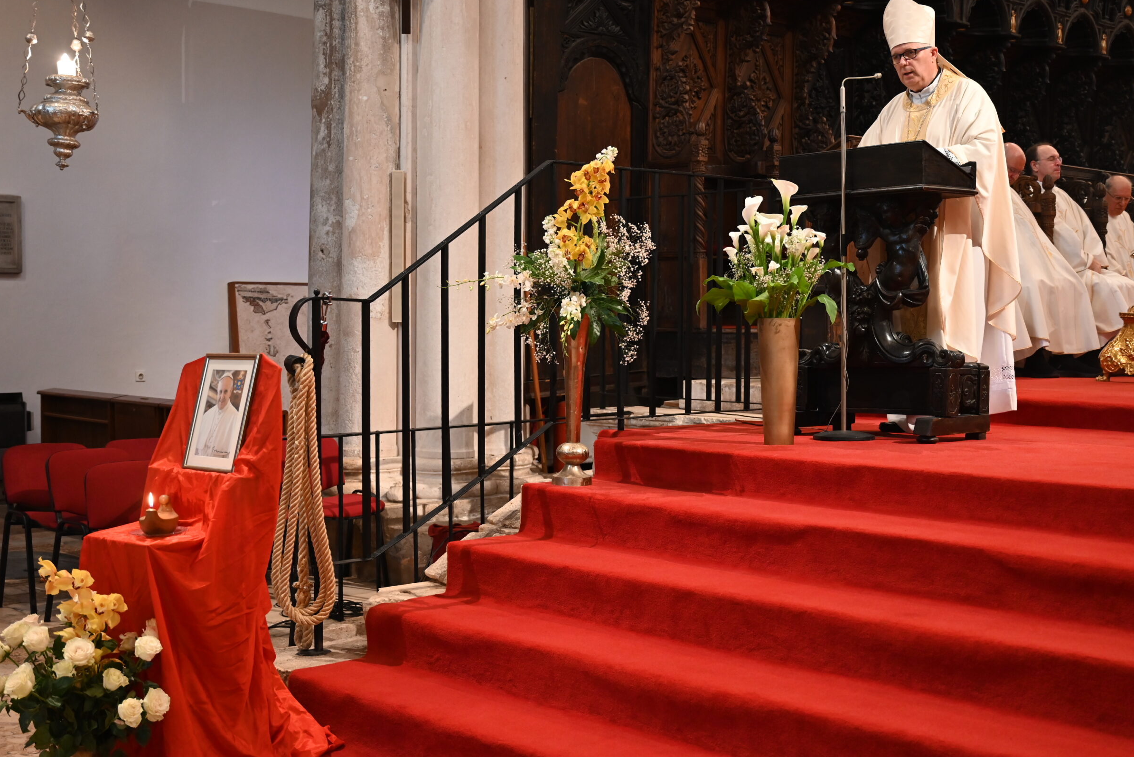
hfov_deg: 43.6
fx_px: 1418
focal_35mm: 45
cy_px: 365
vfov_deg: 29.9
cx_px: 553
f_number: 4
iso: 1800
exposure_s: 1/50
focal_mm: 42
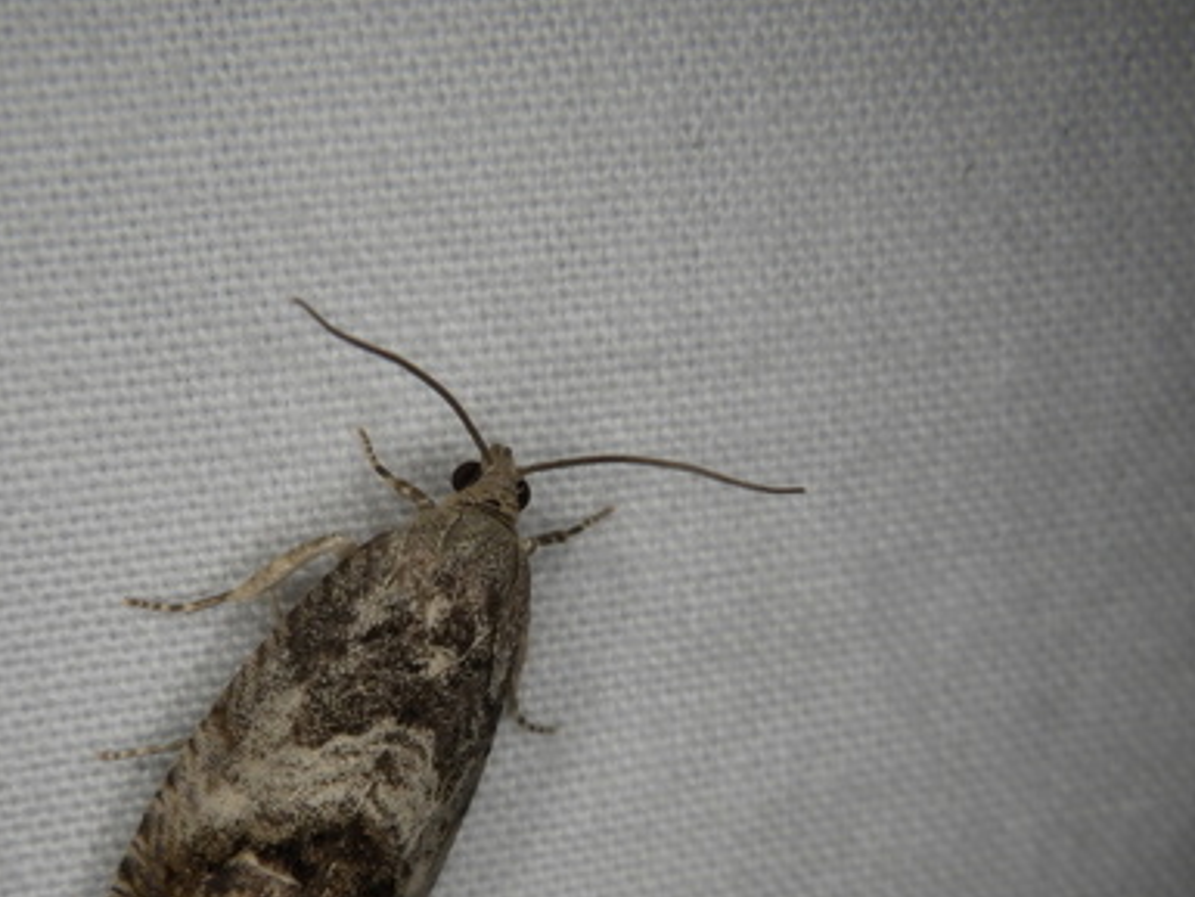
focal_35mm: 70
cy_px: 714
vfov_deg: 20.8
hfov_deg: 27.7
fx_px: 2417
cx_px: 456
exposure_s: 1/1250
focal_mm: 6.1
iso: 125
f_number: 4.6
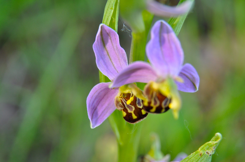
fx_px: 867
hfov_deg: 16.1
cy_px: 81
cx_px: 122
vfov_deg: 10.7
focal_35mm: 128
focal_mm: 85
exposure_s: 1/80
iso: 400
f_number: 5.6
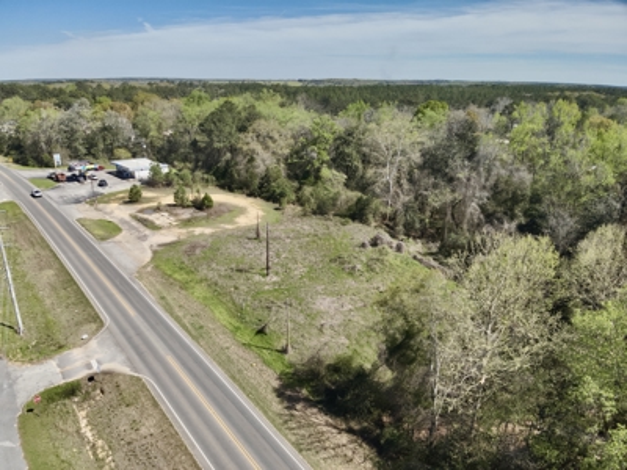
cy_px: 235
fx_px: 435
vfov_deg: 56.8
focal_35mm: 24
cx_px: 314
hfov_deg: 71.6
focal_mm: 4.4
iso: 100
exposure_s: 1/1250
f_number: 2.8
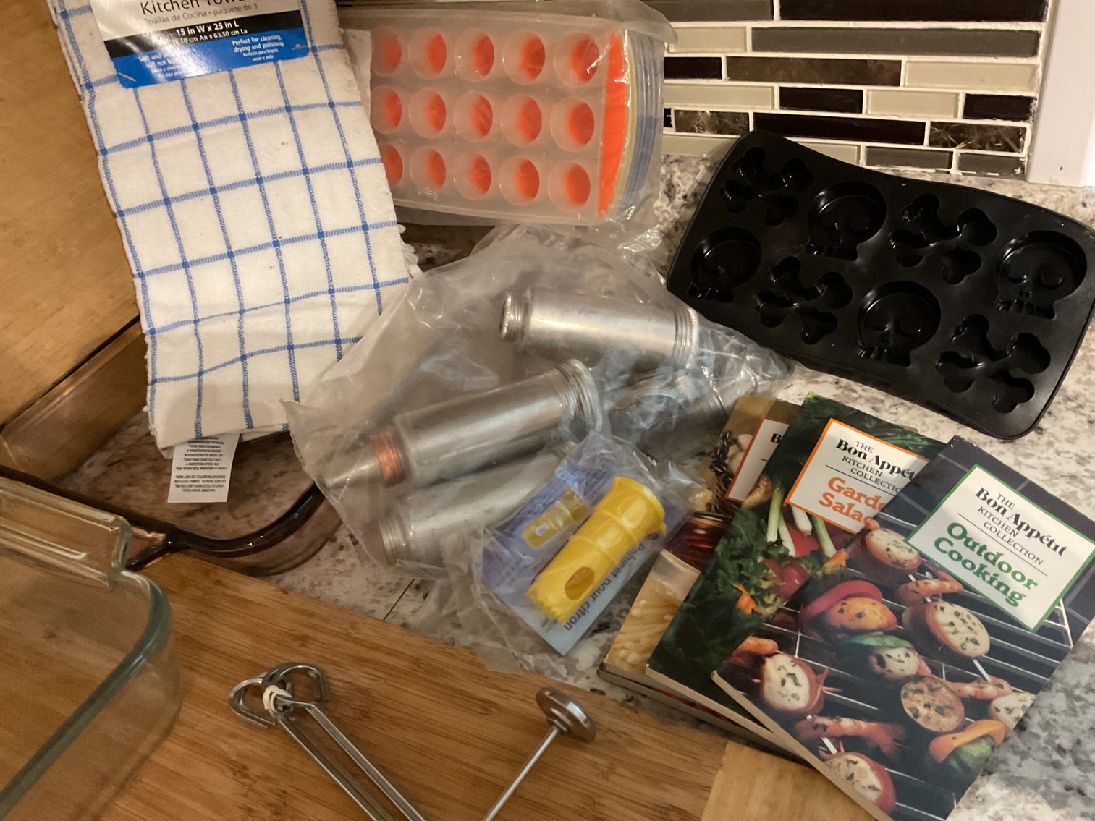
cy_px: 410
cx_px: 548
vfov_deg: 48.2
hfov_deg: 61.7
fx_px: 917
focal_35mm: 29
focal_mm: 3
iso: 320
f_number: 1.8
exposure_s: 1/30
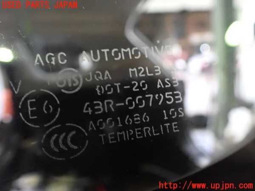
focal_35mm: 30
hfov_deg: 60.0
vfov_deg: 46.8
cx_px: 128
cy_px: 96
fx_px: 221
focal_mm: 5.4
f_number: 2.3
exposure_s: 1/30
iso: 1600
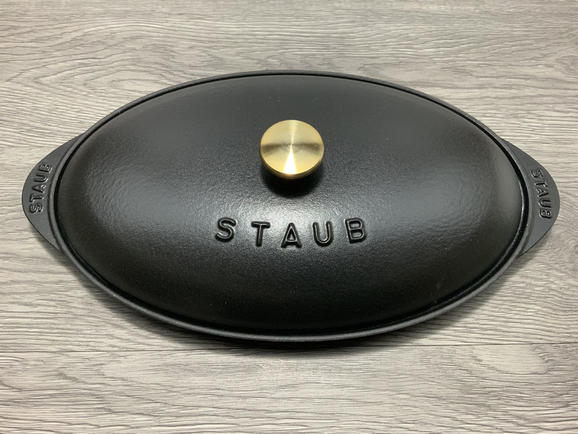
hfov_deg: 61.7
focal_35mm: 29
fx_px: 484
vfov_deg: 48.2
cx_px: 289
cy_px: 217
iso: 200
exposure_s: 1/60
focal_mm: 3
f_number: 1.8
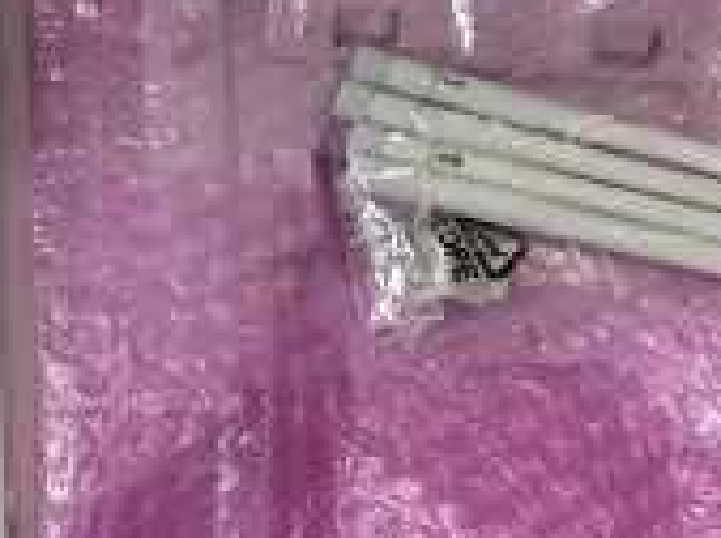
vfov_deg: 17.1
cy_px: 199
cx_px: 77
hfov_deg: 22.3
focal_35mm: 86
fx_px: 1787
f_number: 2.2
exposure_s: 1/33
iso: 50
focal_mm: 4.15
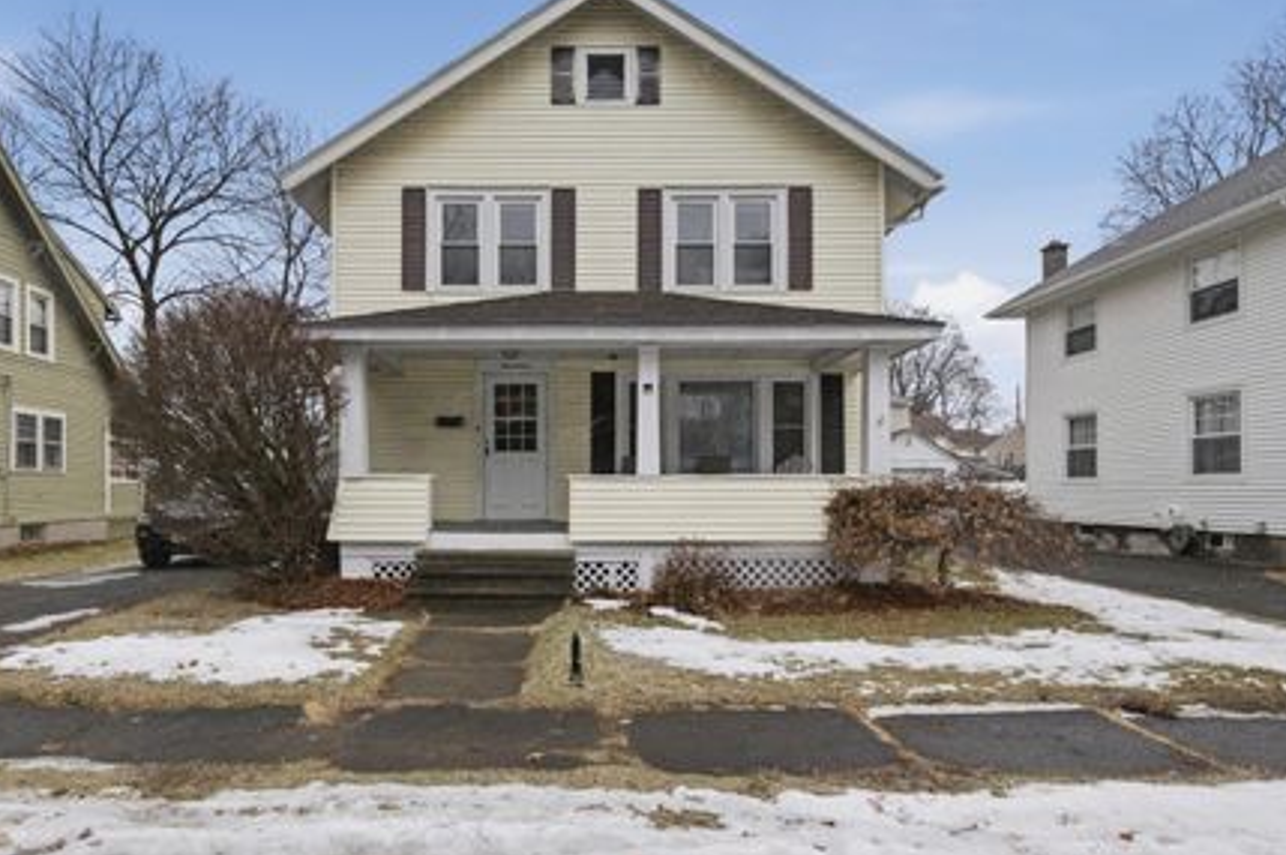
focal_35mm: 21
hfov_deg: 81.0
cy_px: 464
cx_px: 576
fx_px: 749
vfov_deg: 59.3
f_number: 7.1
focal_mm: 12
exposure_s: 1/1000
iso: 800
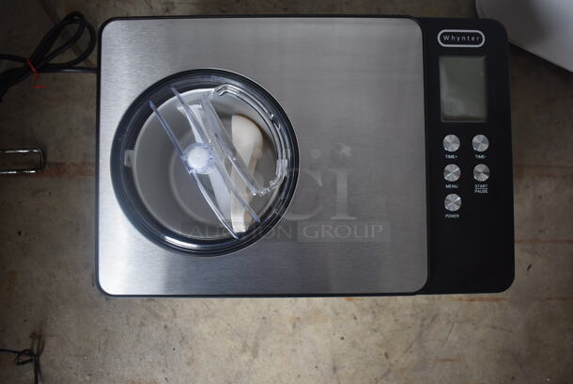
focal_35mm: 30
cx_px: 286
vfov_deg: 43.7
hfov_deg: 61.9
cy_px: 192
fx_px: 478
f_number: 4.5
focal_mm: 20
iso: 400
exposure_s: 1/250
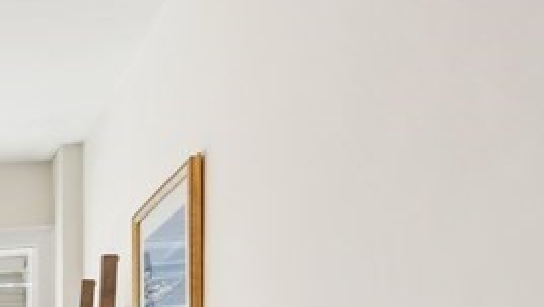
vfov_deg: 18.3
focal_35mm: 56
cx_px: -292
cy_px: 499
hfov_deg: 26.1
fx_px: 808
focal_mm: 14
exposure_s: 1/10
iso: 100
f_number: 8
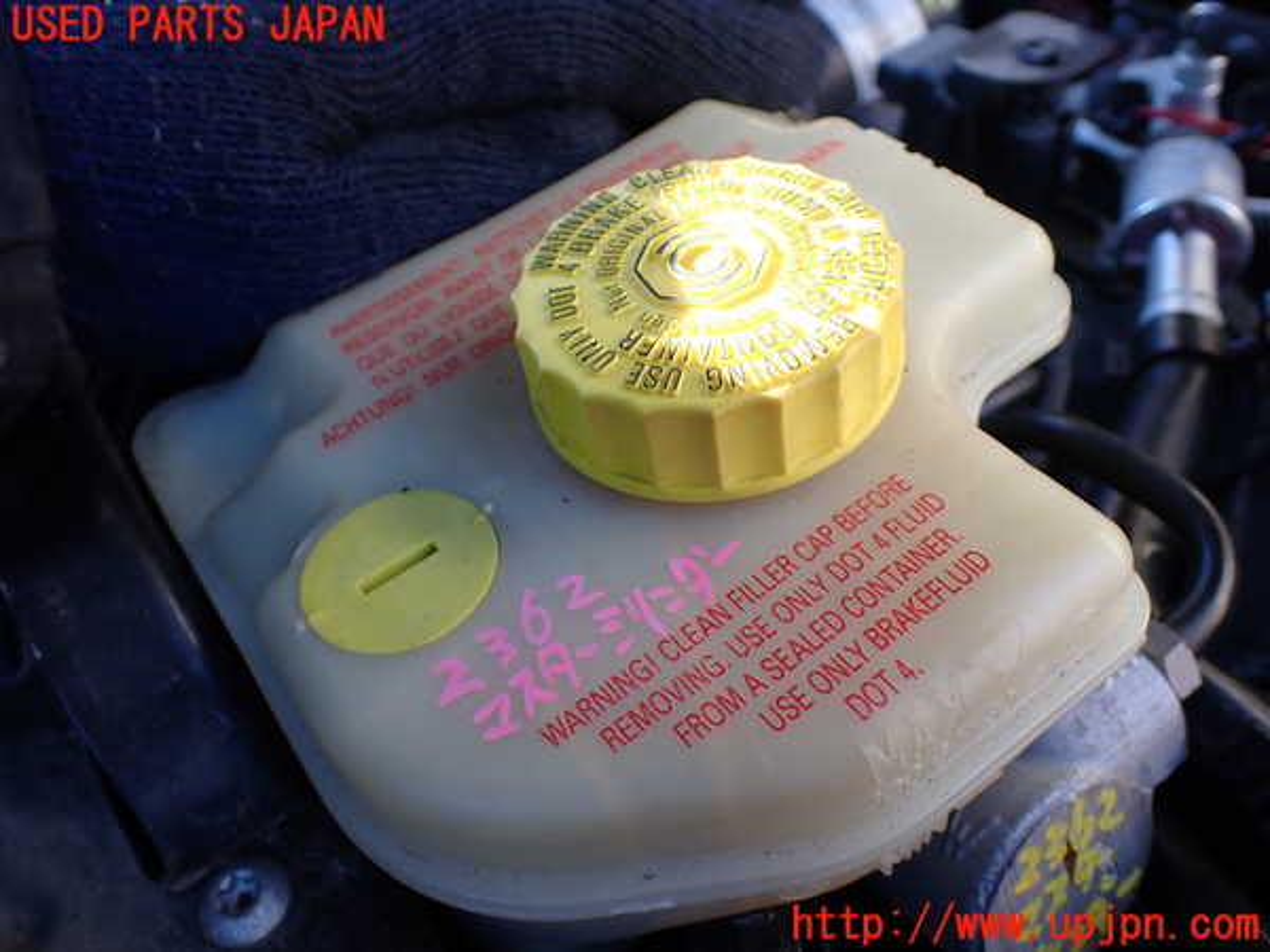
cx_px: 635
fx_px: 1101
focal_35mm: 30
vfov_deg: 46.8
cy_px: 476
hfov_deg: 60.0
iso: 125
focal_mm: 5.4
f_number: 2.3
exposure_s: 1/125
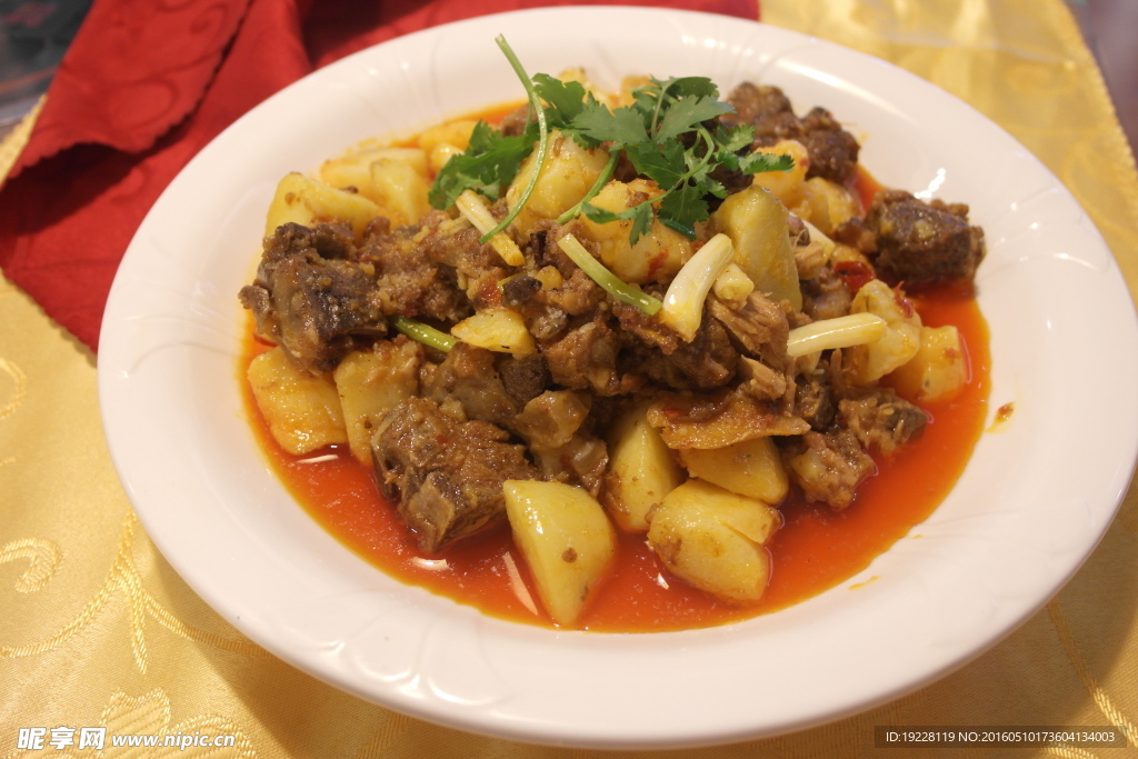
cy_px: 380
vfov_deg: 40.0
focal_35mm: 33
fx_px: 1043
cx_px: 569
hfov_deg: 57.2
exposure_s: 1/15
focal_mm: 22
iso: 800
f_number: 3.5
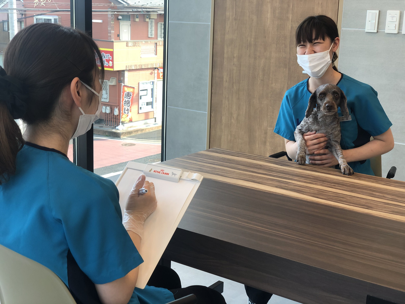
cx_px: 202
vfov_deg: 28.0
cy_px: 152
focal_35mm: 52
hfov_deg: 36.8
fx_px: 608
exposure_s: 1/100
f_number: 2.4
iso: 25
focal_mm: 6
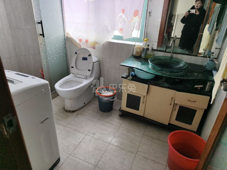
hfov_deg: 73.9
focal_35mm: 23
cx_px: 114
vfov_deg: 58.9
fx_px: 151
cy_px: 85
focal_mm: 6.54
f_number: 1.57
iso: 175
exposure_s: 1/50
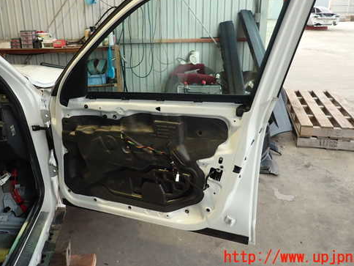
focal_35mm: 31
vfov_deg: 45.1
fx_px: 317
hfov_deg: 58.3
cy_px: 102
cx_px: 170
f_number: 2
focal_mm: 4.5
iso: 200
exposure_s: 1/30
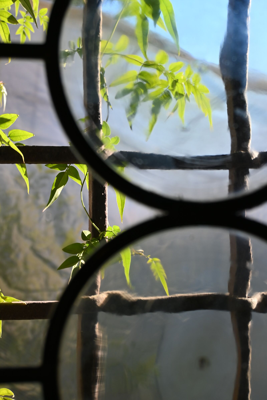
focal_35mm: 49
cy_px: 200
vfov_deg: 40.5
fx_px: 542
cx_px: 134
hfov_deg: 27.7
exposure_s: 1/250
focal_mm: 32.5
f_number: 5.6
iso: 200
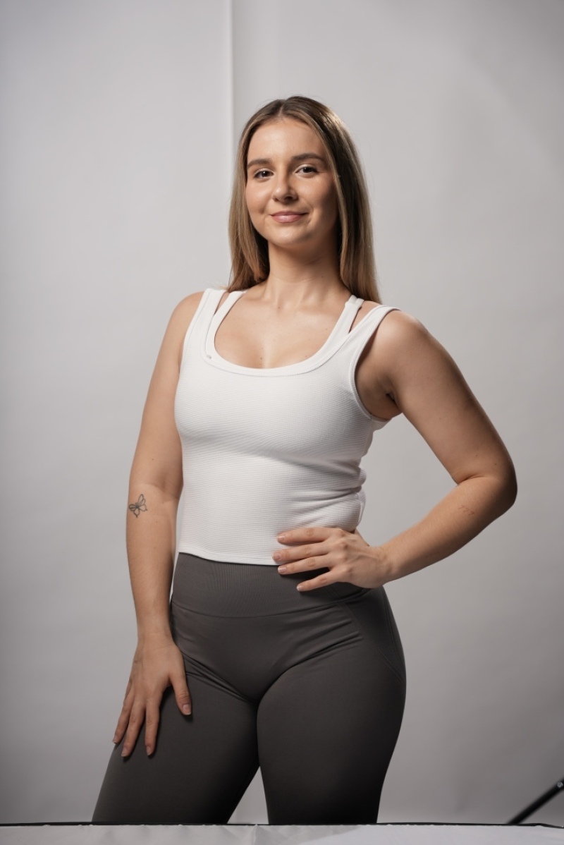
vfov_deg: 30.8
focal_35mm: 65
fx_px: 1535
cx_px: 282
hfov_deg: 20.8
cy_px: 422
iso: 100
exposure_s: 1/250
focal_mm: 65.4
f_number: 4
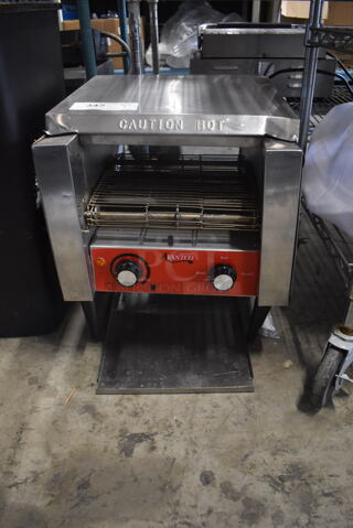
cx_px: 176
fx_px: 397
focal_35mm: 27
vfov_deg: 67.4
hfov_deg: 48.0
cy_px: 264
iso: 2000
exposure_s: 1/30
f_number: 3.5
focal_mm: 18
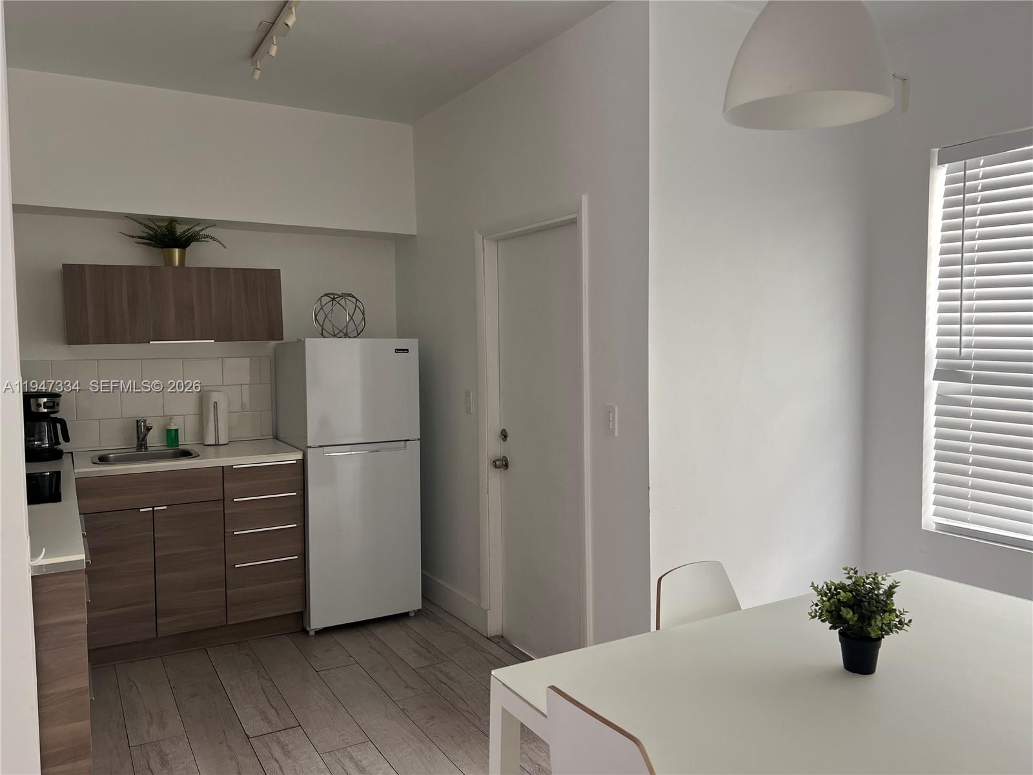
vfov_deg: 53.1
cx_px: 516
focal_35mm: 26
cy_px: 388
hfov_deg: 67.3
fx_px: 776
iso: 64
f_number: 1.5
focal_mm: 5.7
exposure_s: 1/121
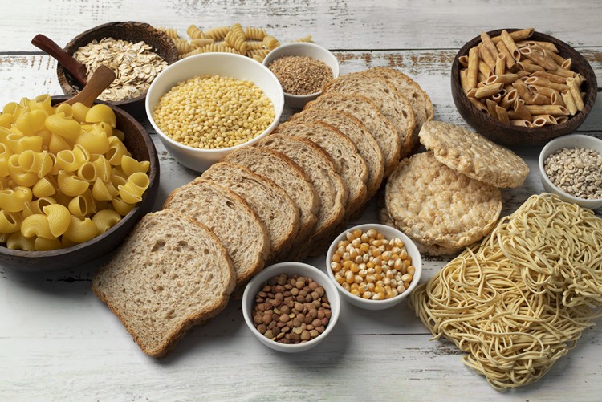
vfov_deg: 27.0
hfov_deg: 39.6
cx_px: 301
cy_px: 201
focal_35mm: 50
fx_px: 837
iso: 100
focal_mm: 50
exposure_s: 1/100
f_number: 6.3
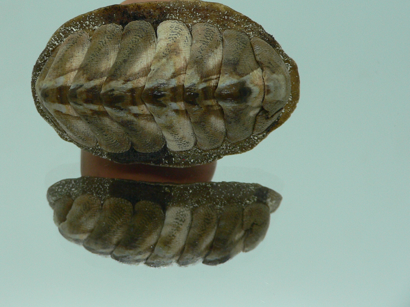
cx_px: 154
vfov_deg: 31.4
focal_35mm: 46
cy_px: 120
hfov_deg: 41.0
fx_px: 545
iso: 100
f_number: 2.8
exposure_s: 1/60
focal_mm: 4.6
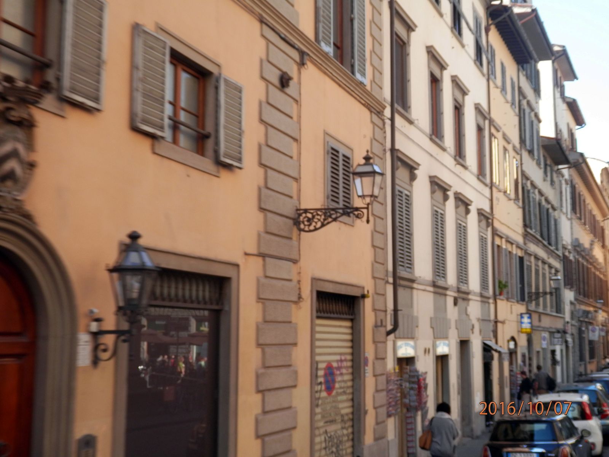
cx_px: 304
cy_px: 228
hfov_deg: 42.1
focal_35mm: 45
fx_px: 792
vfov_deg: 32.2
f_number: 3.8
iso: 80
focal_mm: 8
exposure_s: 1/100
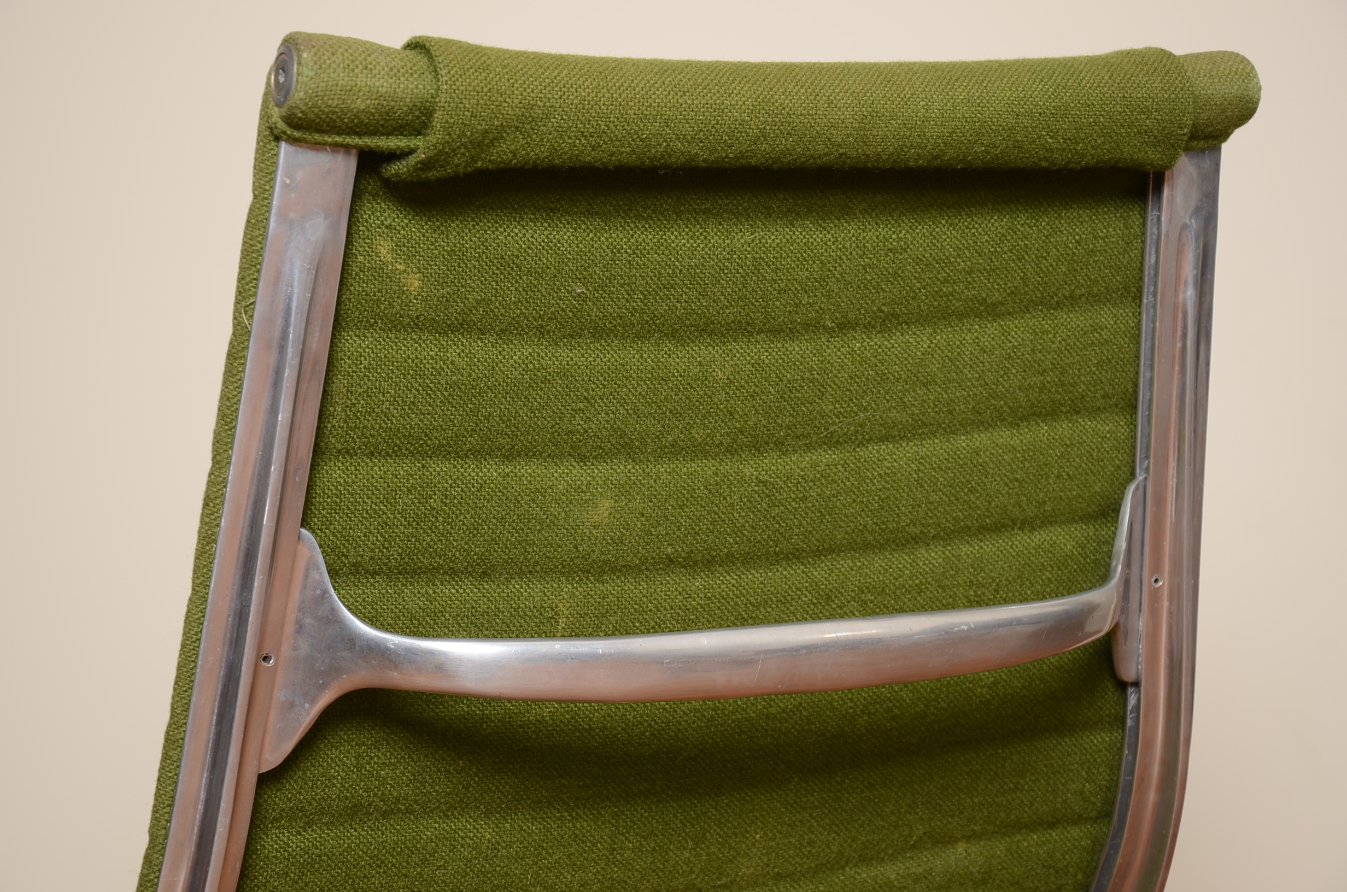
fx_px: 3249
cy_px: 446
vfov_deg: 15.6
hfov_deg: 23.4
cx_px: 674
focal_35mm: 87
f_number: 6.3
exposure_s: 1/80
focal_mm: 58
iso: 100
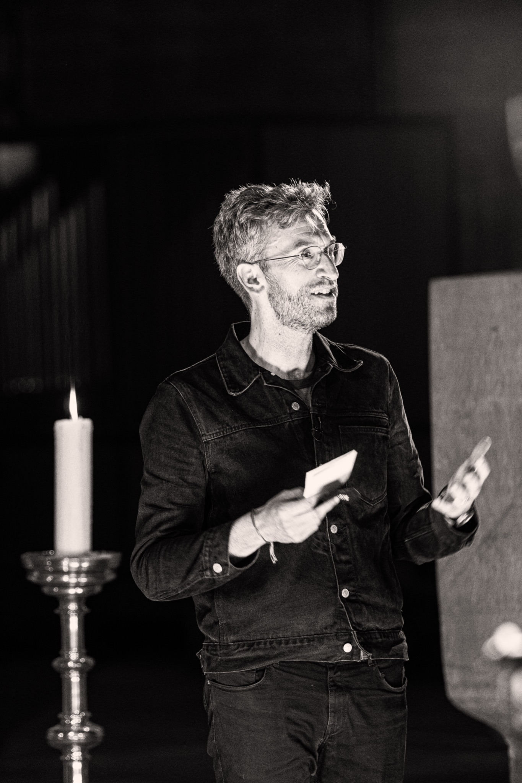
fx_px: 5743
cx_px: 261
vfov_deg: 7.8
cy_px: 392
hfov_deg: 5.2
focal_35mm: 264
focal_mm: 176
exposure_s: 1/80
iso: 1600
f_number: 3.2
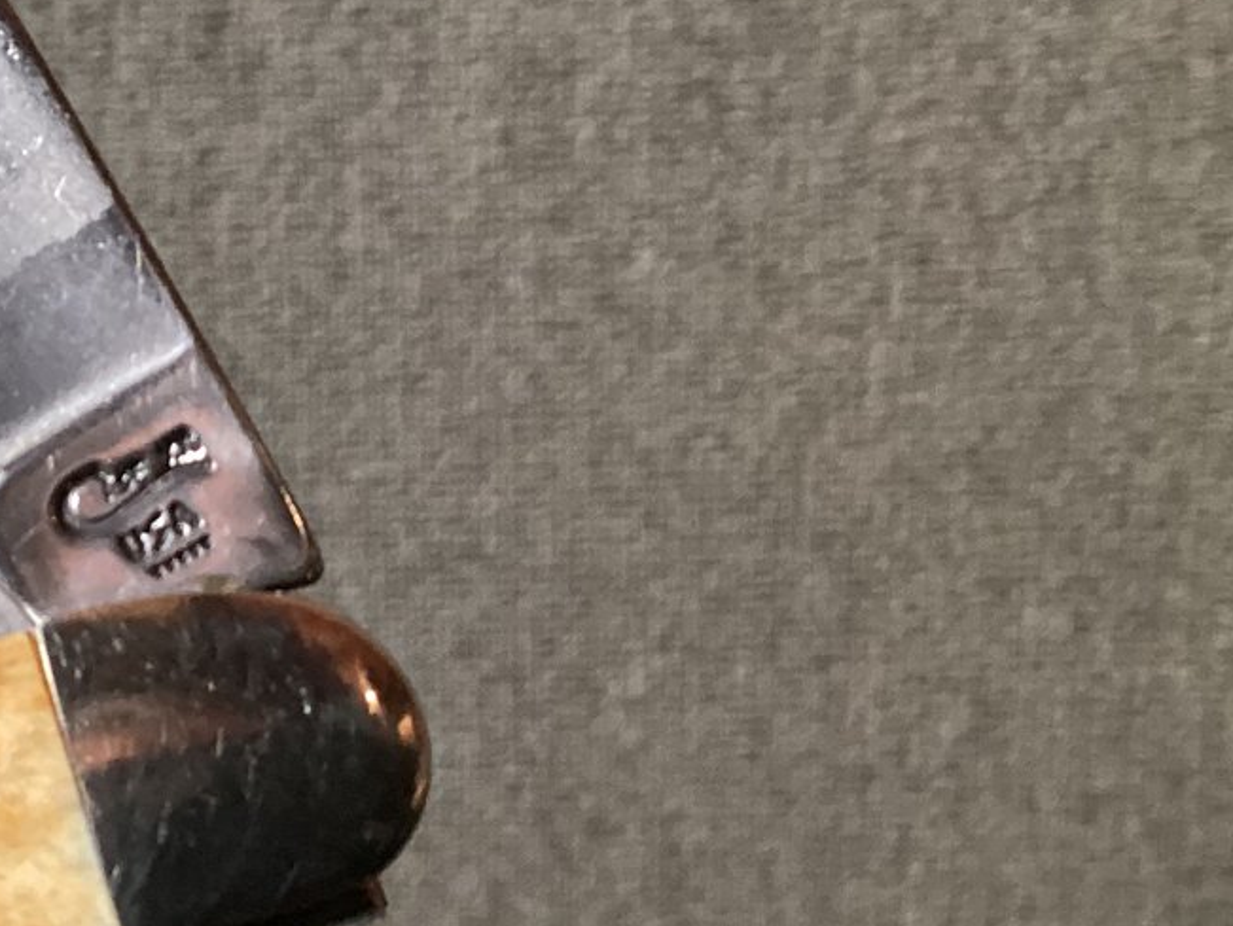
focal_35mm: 72
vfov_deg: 20.5
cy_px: 472
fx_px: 2566
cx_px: 120
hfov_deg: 26.1
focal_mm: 3.3
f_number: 2.4
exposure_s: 1/50
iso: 250
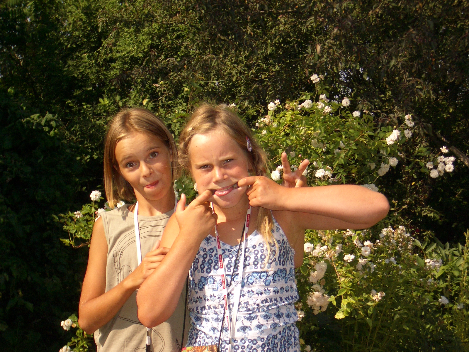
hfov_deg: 26.3
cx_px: 234
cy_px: 176
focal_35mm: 74
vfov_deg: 19.9
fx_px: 1003
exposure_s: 1/1000
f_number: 3.9
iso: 100
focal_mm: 12.2
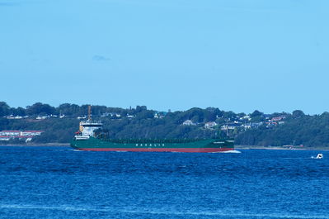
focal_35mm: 450
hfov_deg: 4.6
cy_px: 110
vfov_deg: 3.0
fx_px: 4107
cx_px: 164
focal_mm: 300
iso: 400
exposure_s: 1/500
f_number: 11
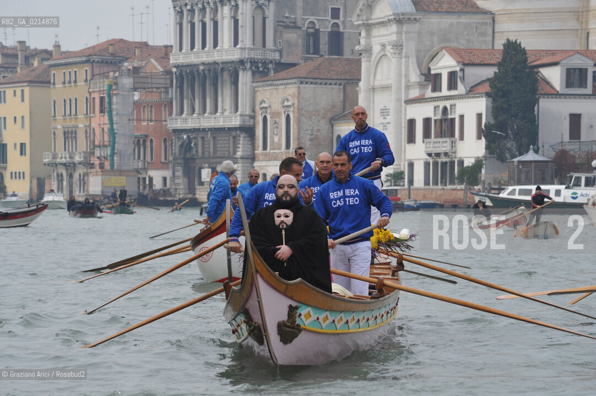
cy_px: 198
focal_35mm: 180
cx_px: 298
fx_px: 2978
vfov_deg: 7.6
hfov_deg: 11.4
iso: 640
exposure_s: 1/640
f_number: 10
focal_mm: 180
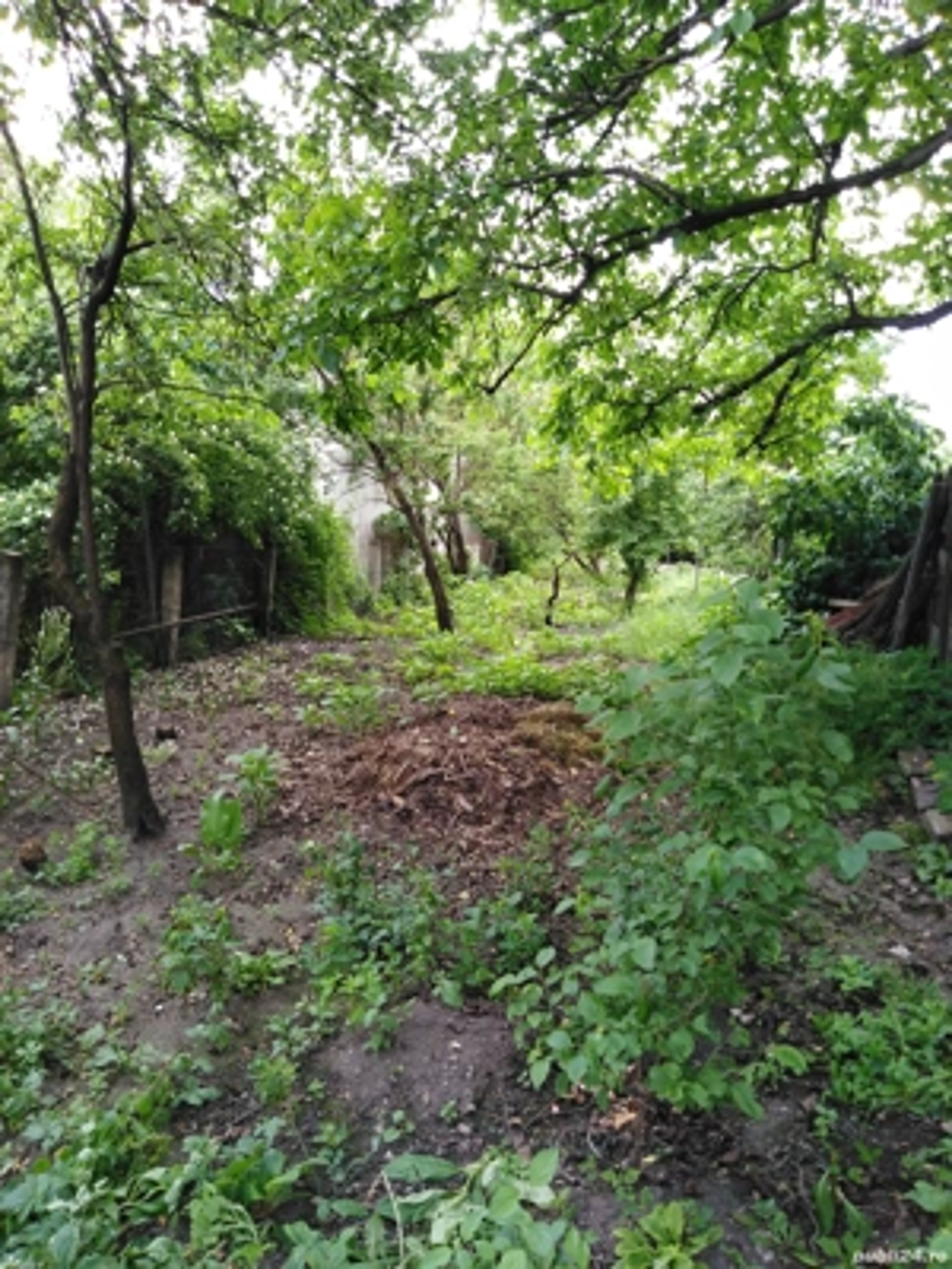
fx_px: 917
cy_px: 634
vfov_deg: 69.4
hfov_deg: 54.9
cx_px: 476
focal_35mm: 25
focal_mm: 3.46
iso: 130
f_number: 2.2
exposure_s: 1/40
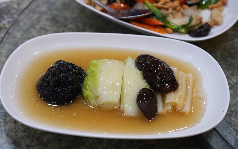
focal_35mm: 72
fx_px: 467
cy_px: 77
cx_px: 119
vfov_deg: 18.1
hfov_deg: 28.6
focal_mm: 70
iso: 2500
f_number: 5.6
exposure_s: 1/80
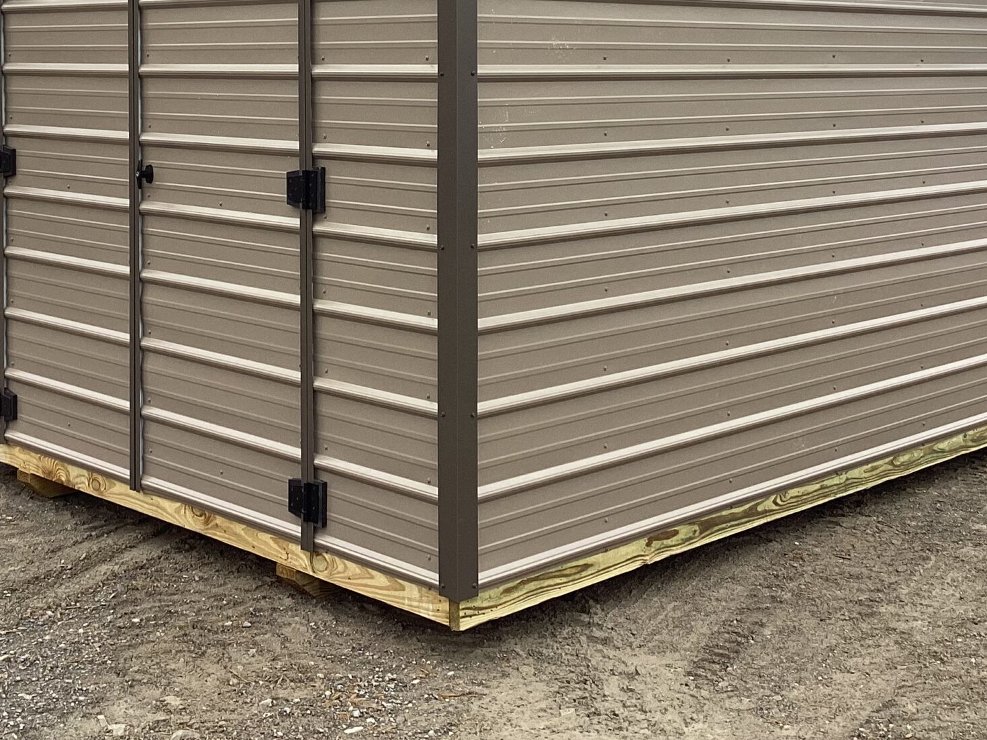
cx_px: 446
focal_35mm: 54
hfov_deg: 35.5
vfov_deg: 26.3
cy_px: 104
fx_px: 1539
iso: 25
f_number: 2.4
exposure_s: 1/120
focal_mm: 3.3
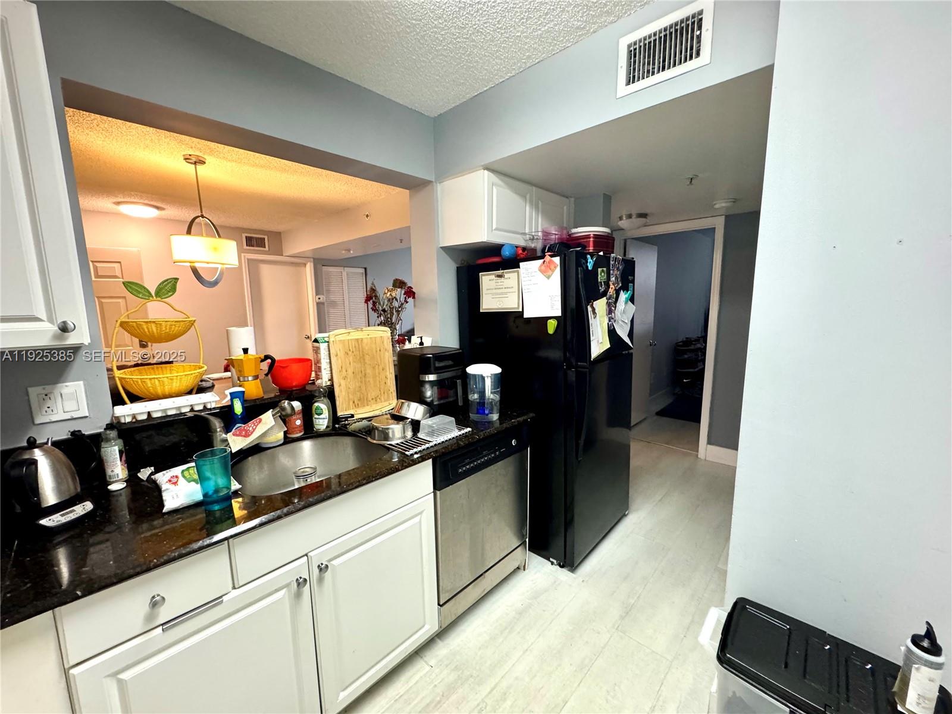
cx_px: 476
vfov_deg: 85.7
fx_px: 385
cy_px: 357
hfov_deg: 102.1
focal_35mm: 14
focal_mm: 2.22
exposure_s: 1/60
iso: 640
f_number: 2.2
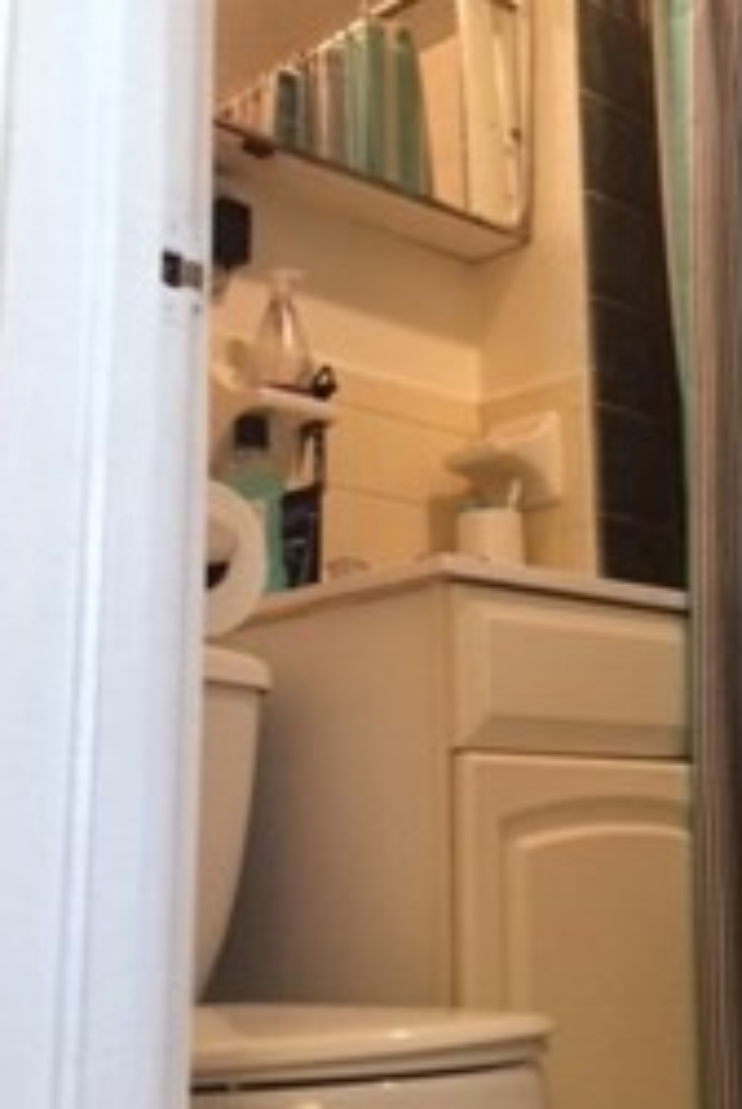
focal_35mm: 54
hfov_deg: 24.2
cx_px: 707
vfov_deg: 36.7
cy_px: 446
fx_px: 1665
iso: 320
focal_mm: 4.15
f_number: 2.2
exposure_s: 1/24
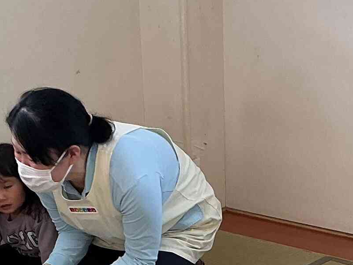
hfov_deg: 16.8
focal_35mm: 117
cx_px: 210
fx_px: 1193
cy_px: 413
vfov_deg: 12.0
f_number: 1.8
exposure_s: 1/60
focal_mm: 3
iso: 40
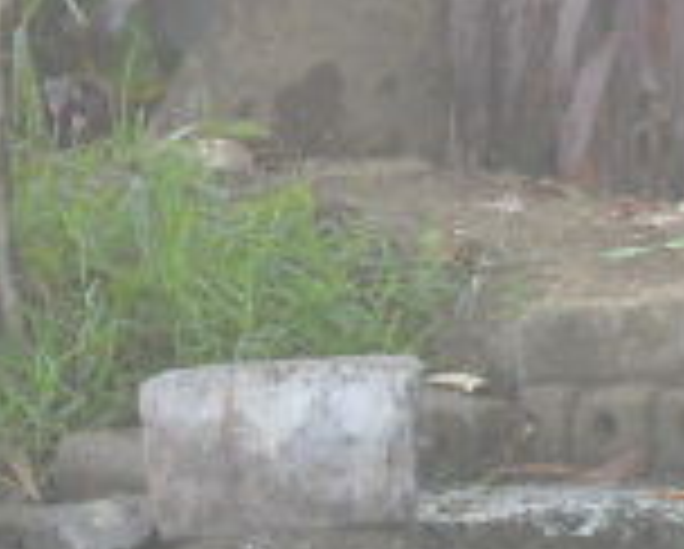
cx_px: 1454
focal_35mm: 1066
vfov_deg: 1.5
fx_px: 21611
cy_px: 142
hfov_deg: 1.8
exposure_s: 1/500
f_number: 5.3
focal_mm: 165
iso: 2000
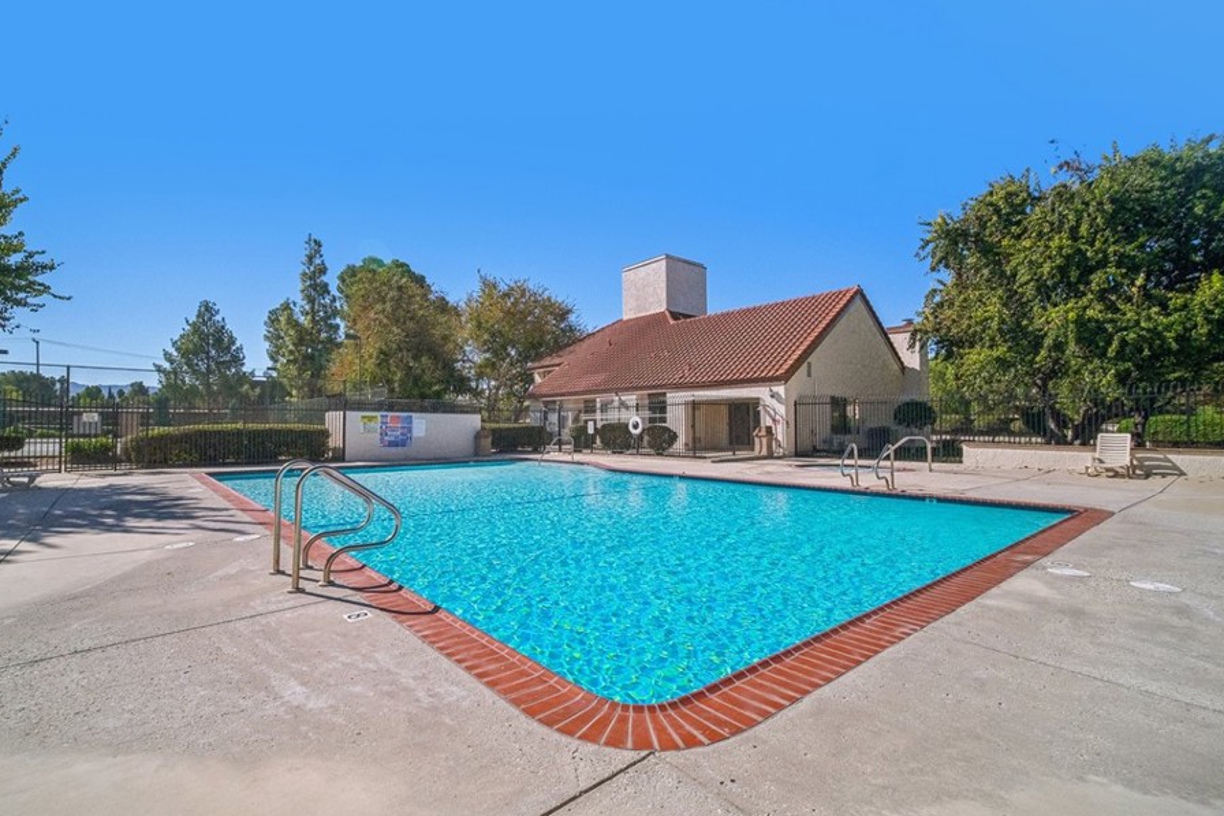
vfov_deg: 73.7
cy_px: 391
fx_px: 544
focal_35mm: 16
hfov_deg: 96.4
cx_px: 545
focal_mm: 9
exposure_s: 1/420
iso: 160
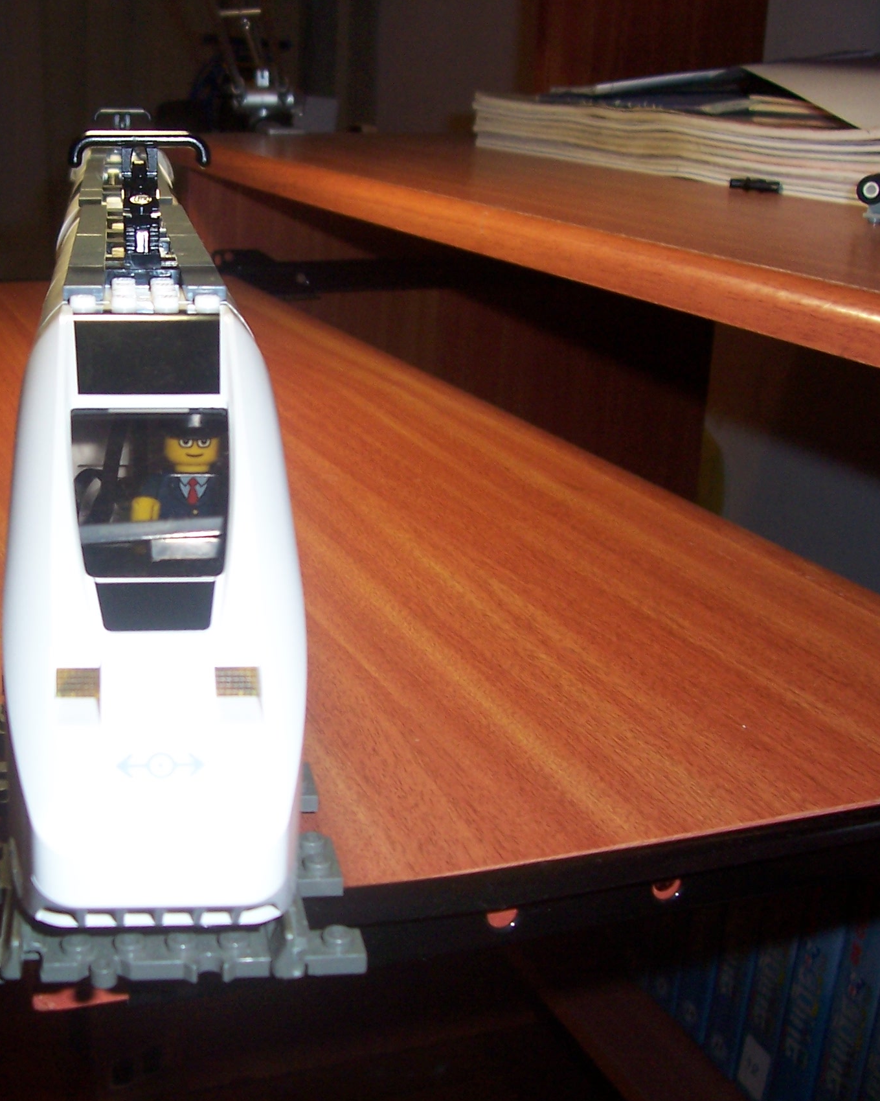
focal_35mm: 45
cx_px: 183
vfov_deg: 41.2
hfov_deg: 32.6
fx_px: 1465
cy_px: 543
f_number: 2.7
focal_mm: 5.6
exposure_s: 1/60
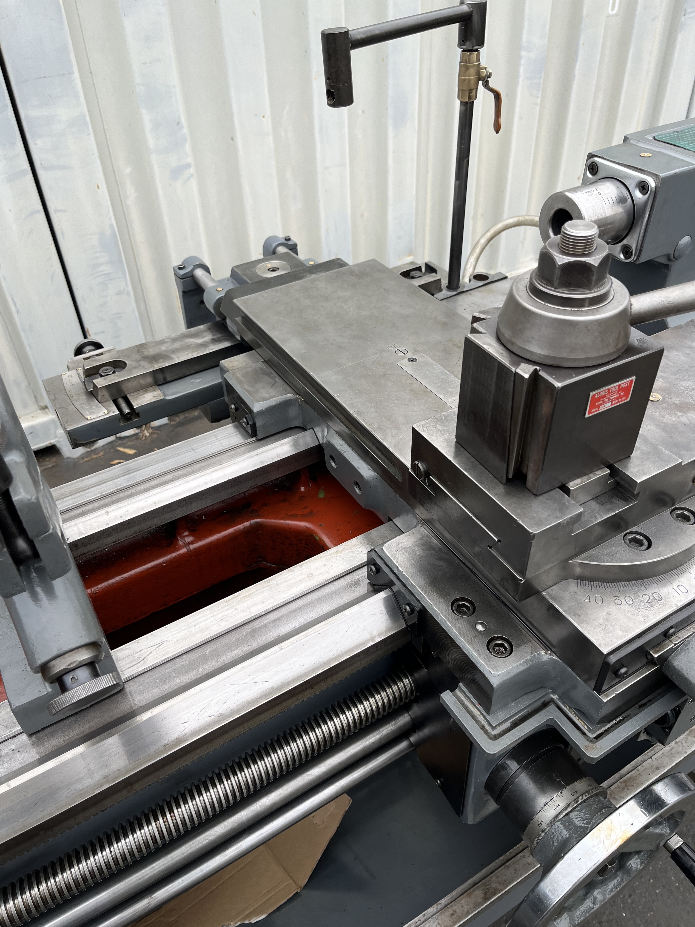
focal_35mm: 26
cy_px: 464
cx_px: 348
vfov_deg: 67.3
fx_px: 696
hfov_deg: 53.1
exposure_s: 1/367
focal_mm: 5.1
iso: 50
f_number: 1.6
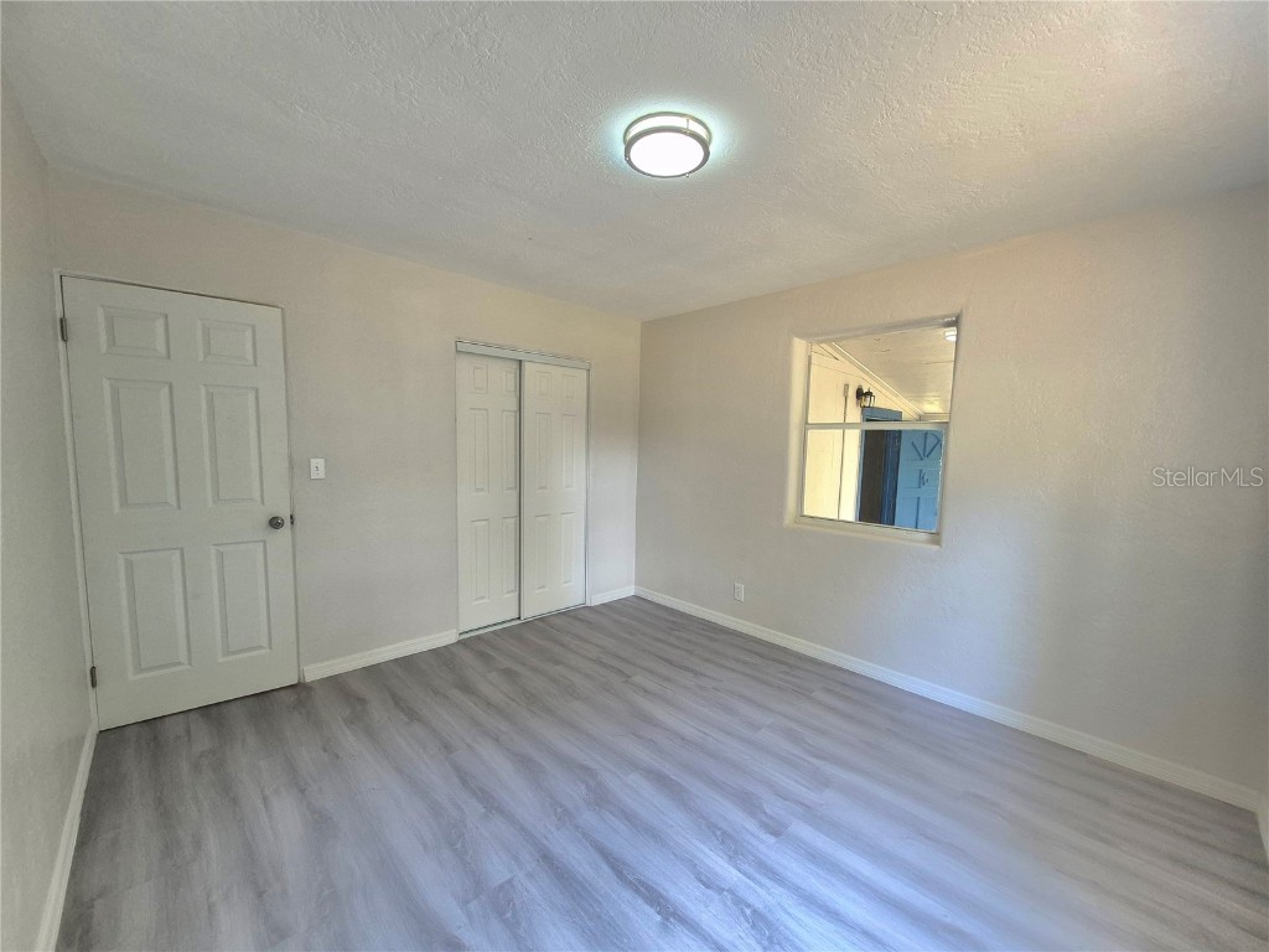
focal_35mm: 13
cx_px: 634
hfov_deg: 106.2
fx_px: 477
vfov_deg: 89.9
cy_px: 476
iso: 160
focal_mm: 1.74
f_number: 2.2
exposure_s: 1/60.2
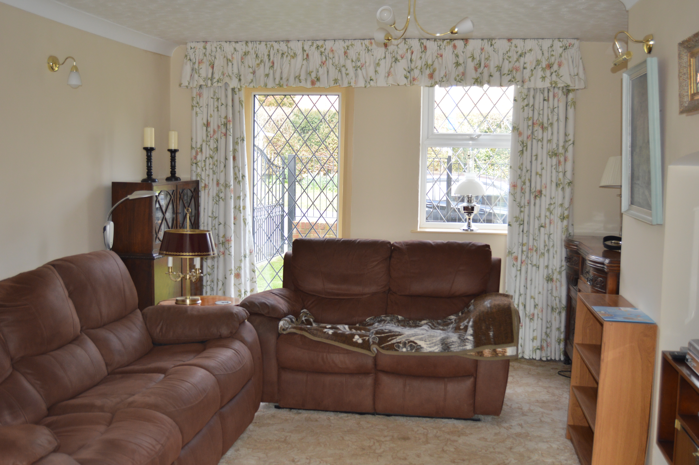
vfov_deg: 36.8
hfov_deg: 53.2
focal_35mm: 36
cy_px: 232
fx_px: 698
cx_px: 350
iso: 400
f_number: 4
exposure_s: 1/100
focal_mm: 24
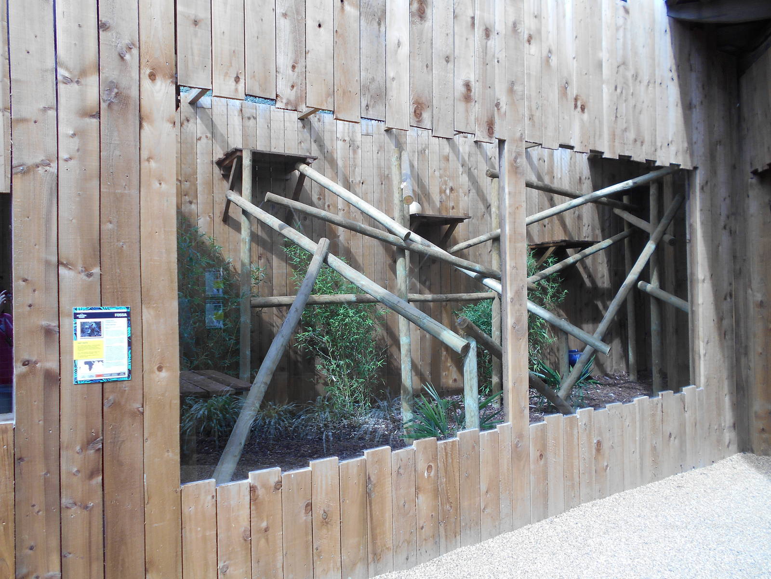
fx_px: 579
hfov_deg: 67.3
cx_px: 386
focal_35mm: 26
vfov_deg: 53.1
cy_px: 290
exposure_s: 1/320
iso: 80
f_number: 3.2
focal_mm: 4.6
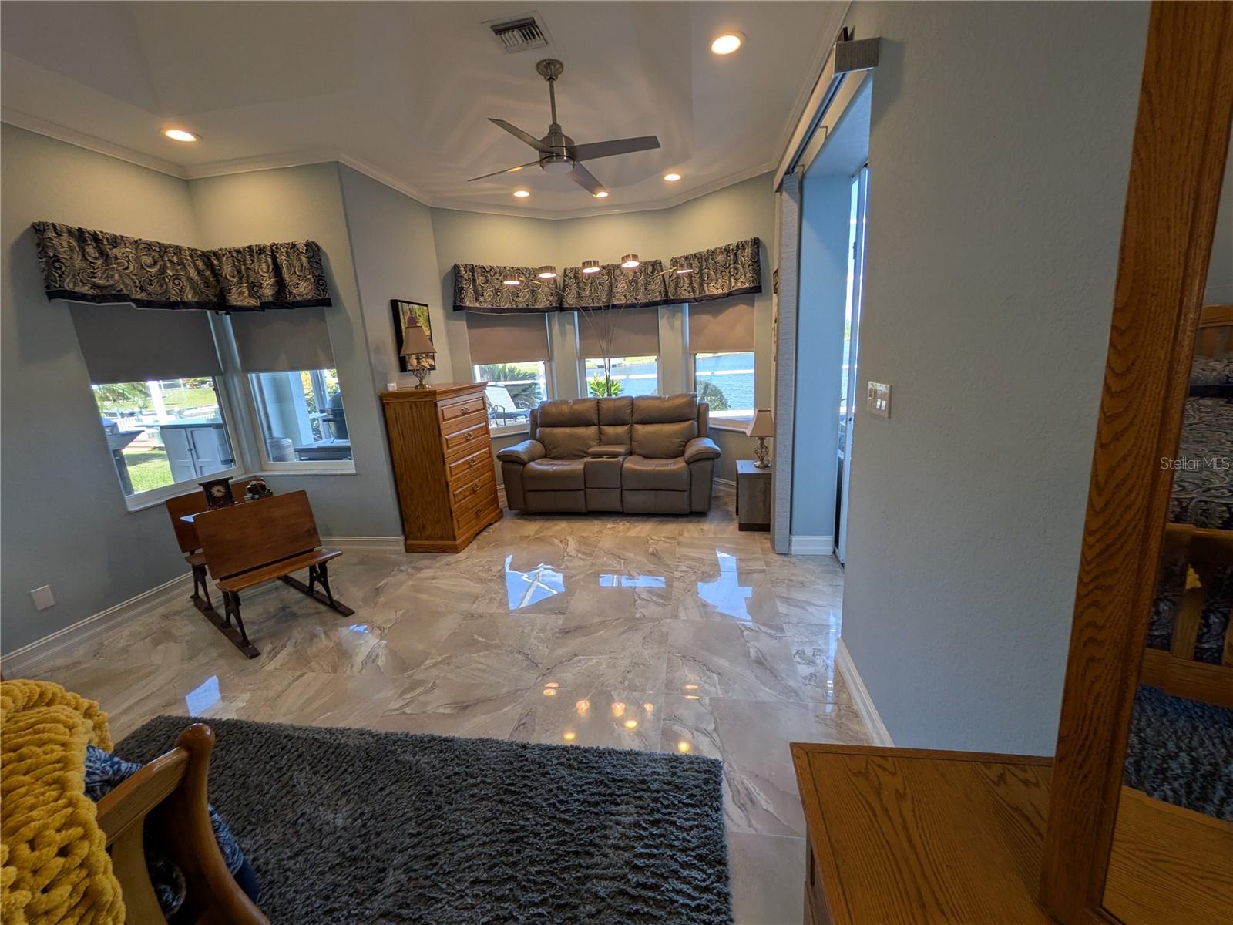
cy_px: 462
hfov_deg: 102.1
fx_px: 499
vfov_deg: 85.7
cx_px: 616
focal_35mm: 14
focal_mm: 1.83
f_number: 2.2
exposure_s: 1/120
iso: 72
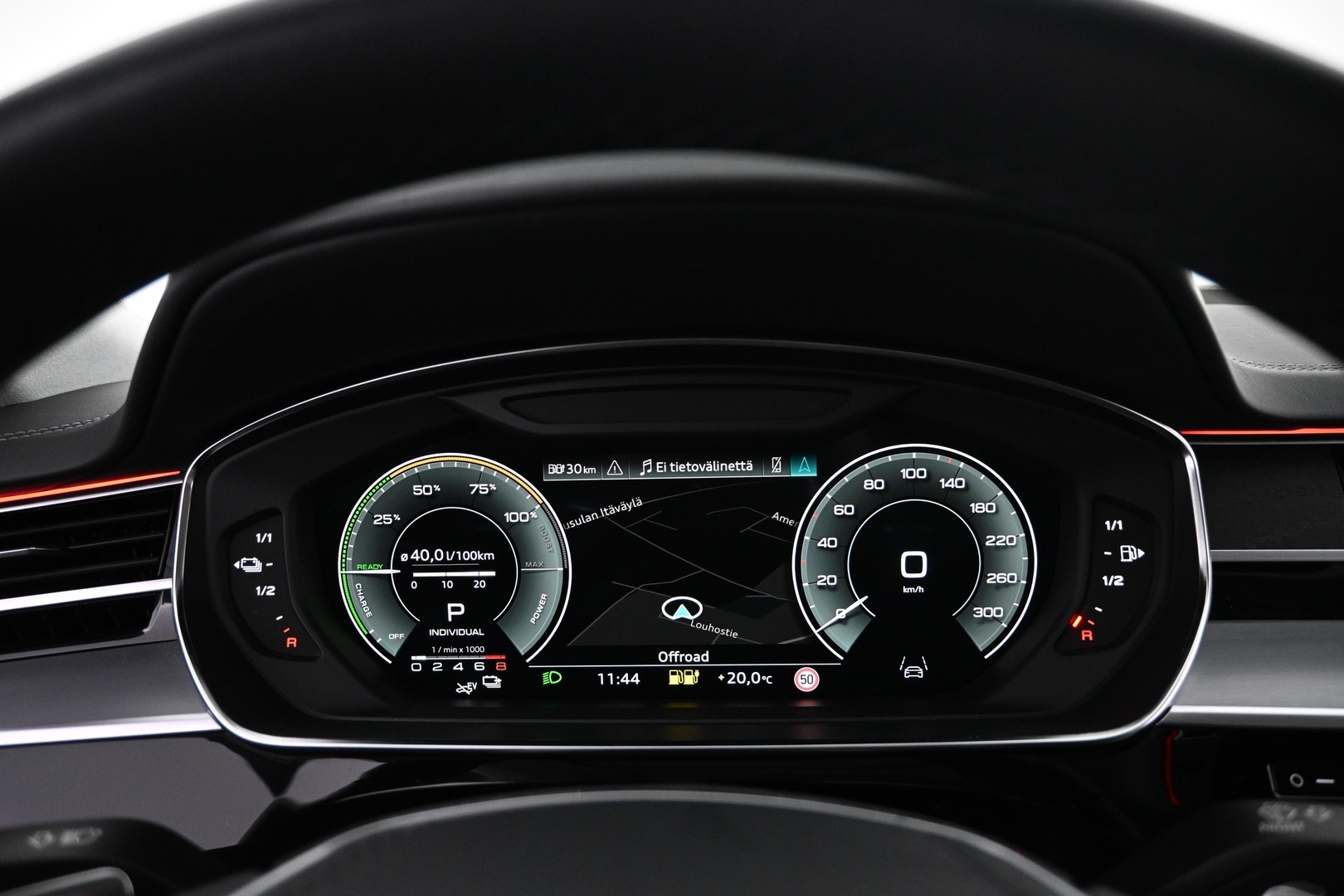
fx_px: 896
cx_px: 672
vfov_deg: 53.1
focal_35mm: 24
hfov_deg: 73.7
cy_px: 448
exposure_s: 1/40
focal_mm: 16
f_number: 3.5
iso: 1600
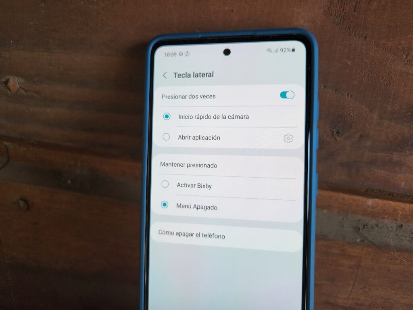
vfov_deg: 58.9
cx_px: 206
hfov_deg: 73.9
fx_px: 274
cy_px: 155
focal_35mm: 23
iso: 20
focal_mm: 5.4
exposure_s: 1/60
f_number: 1.8
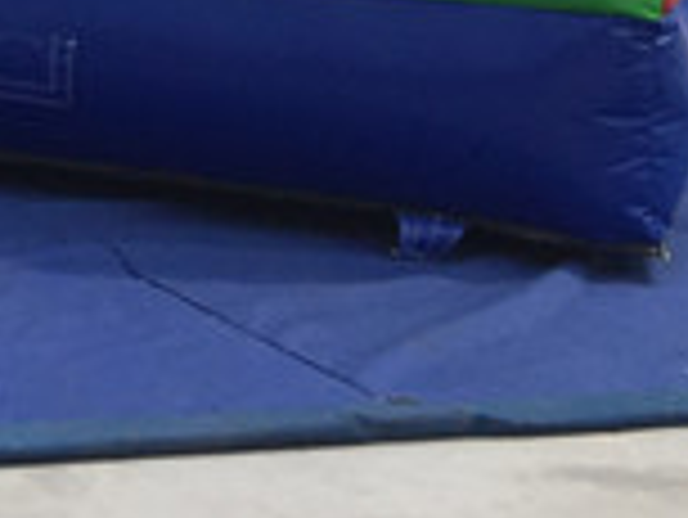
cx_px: -944
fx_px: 2824
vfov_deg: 9.6
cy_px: -586
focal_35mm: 142
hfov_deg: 11.5
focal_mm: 4.15
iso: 32
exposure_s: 1/3049
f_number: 2.2
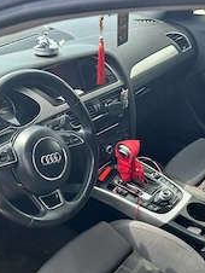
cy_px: 210
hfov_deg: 31.5
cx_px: 87
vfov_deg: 39.9
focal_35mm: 46
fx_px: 363
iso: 40
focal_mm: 5.7
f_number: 1.5
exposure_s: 1/135
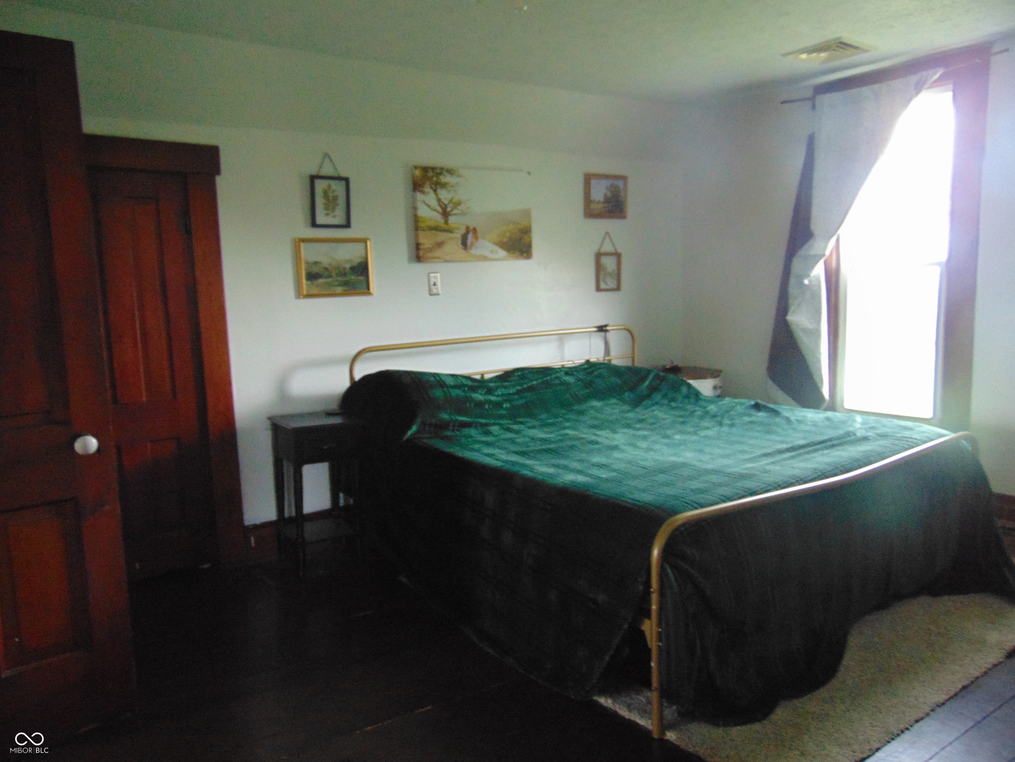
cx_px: 508
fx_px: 733
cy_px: 381
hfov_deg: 69.4
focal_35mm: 25
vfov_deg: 54.9
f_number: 3
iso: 400
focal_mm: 4.5
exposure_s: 1/13
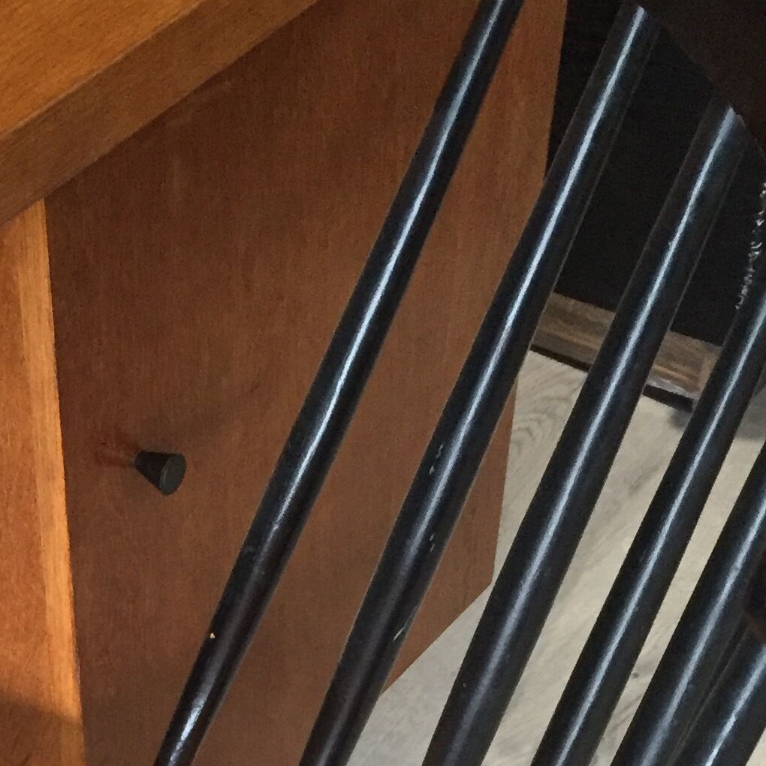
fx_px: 2053
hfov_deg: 20.8
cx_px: 132
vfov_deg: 19.5
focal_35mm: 82
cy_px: 999
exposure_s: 1/33
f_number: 2.2
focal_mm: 4.15
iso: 250
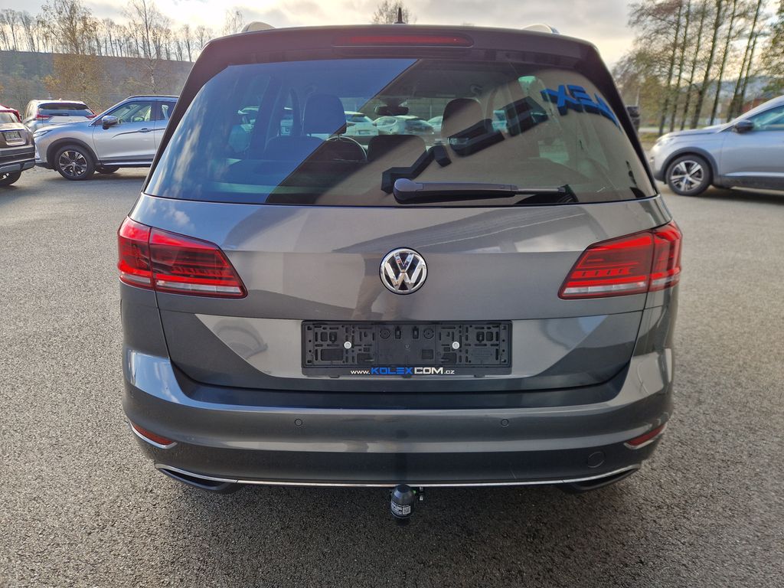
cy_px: 294
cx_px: 392
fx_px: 521
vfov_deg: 58.9
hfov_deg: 73.9
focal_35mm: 23
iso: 50
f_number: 1.8
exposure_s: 1/265
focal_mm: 5.4
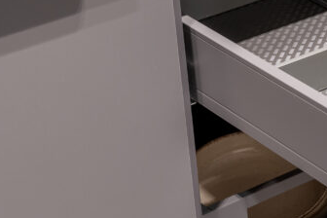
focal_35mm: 140
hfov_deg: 13.7
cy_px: 39
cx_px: 494
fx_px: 1272
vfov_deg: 9.8
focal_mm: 46
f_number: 8
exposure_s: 1/8
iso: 400
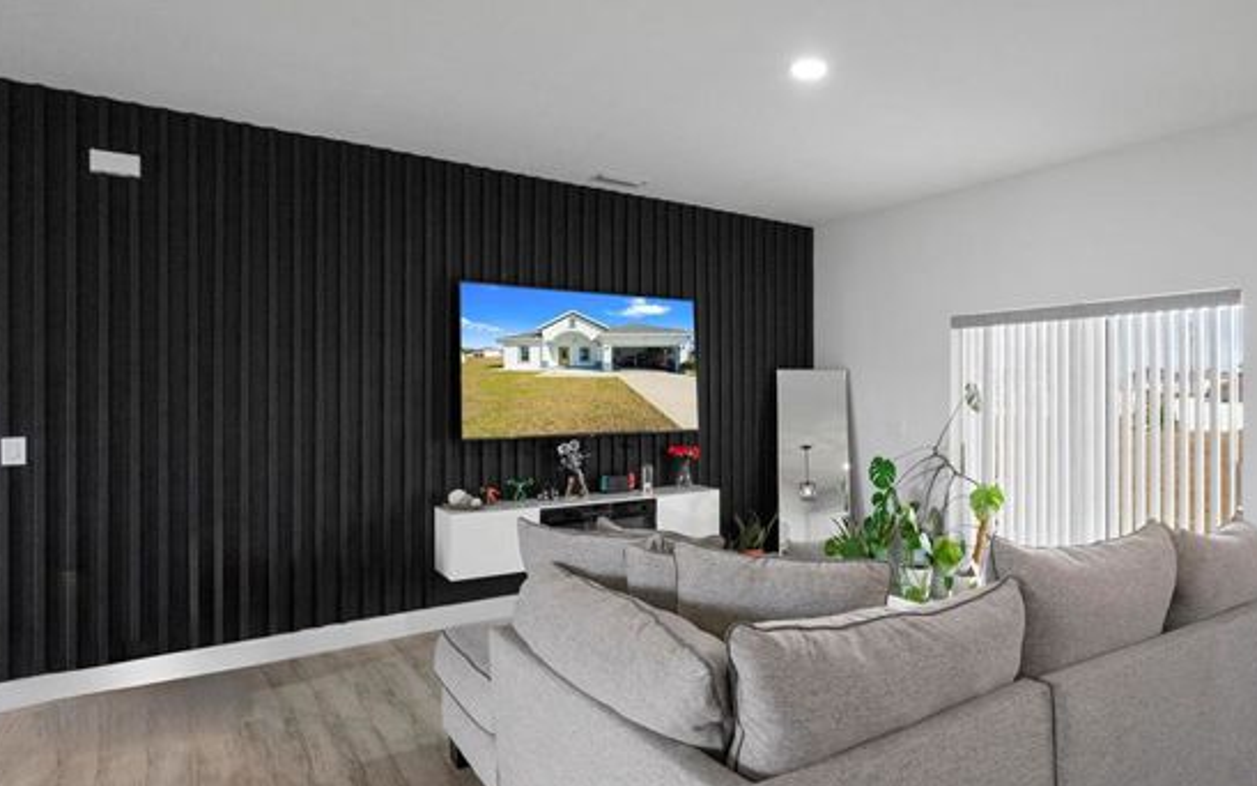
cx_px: 739
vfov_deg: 57.2
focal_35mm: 21
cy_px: 426
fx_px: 719
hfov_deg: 81.5
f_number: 4
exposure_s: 1/160
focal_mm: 16
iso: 1000
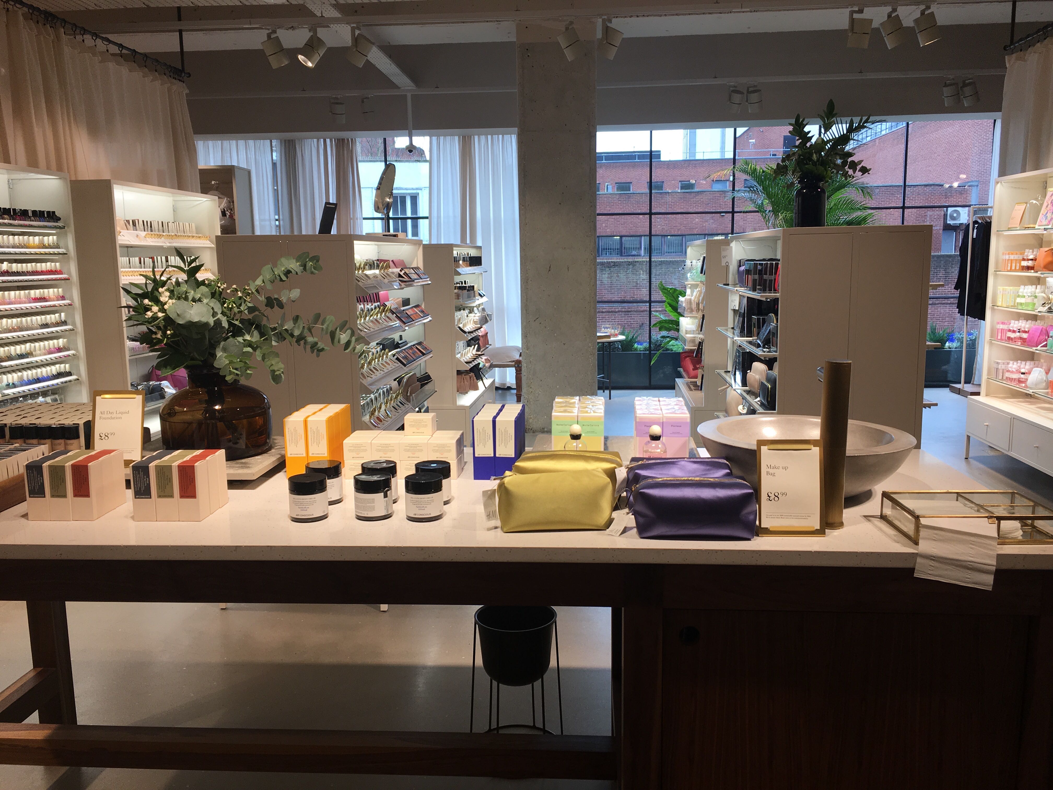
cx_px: 526
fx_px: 882
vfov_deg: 48.2
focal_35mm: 29
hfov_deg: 61.7
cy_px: 395
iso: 25
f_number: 2.2
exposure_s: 1/100
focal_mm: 4.15
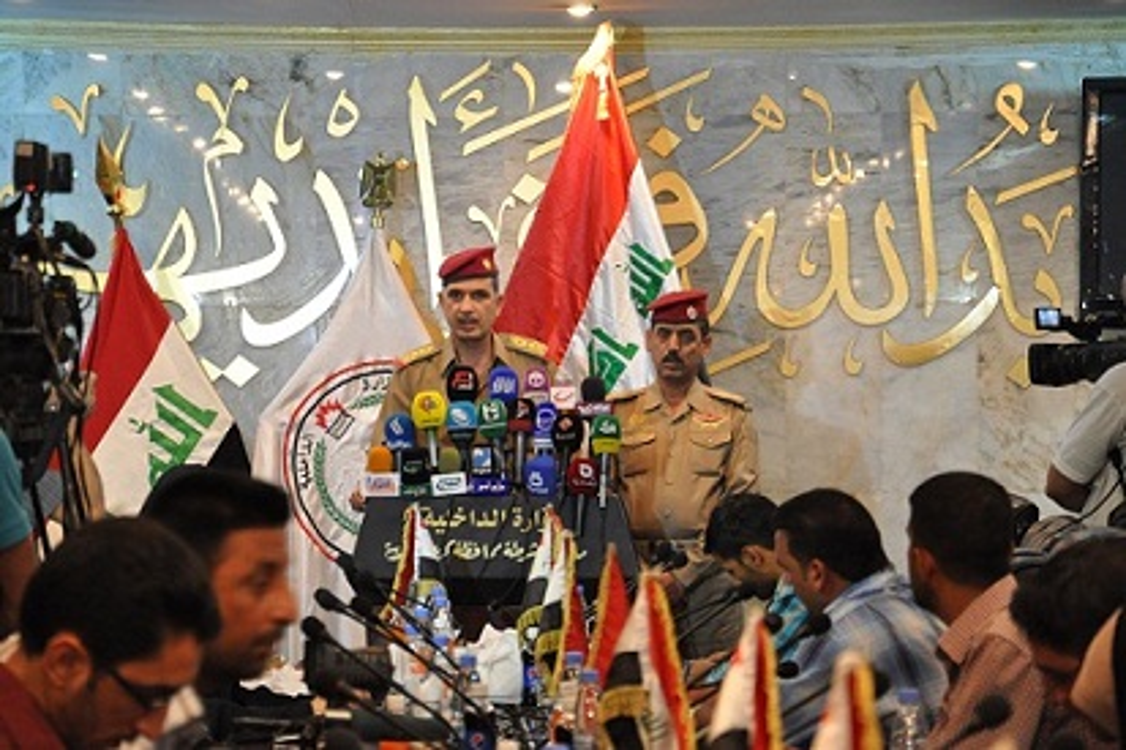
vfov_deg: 8.7
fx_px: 4924
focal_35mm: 158
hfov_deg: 13.0
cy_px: 375
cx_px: 563
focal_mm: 105
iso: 1250
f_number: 5.6
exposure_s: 1/20
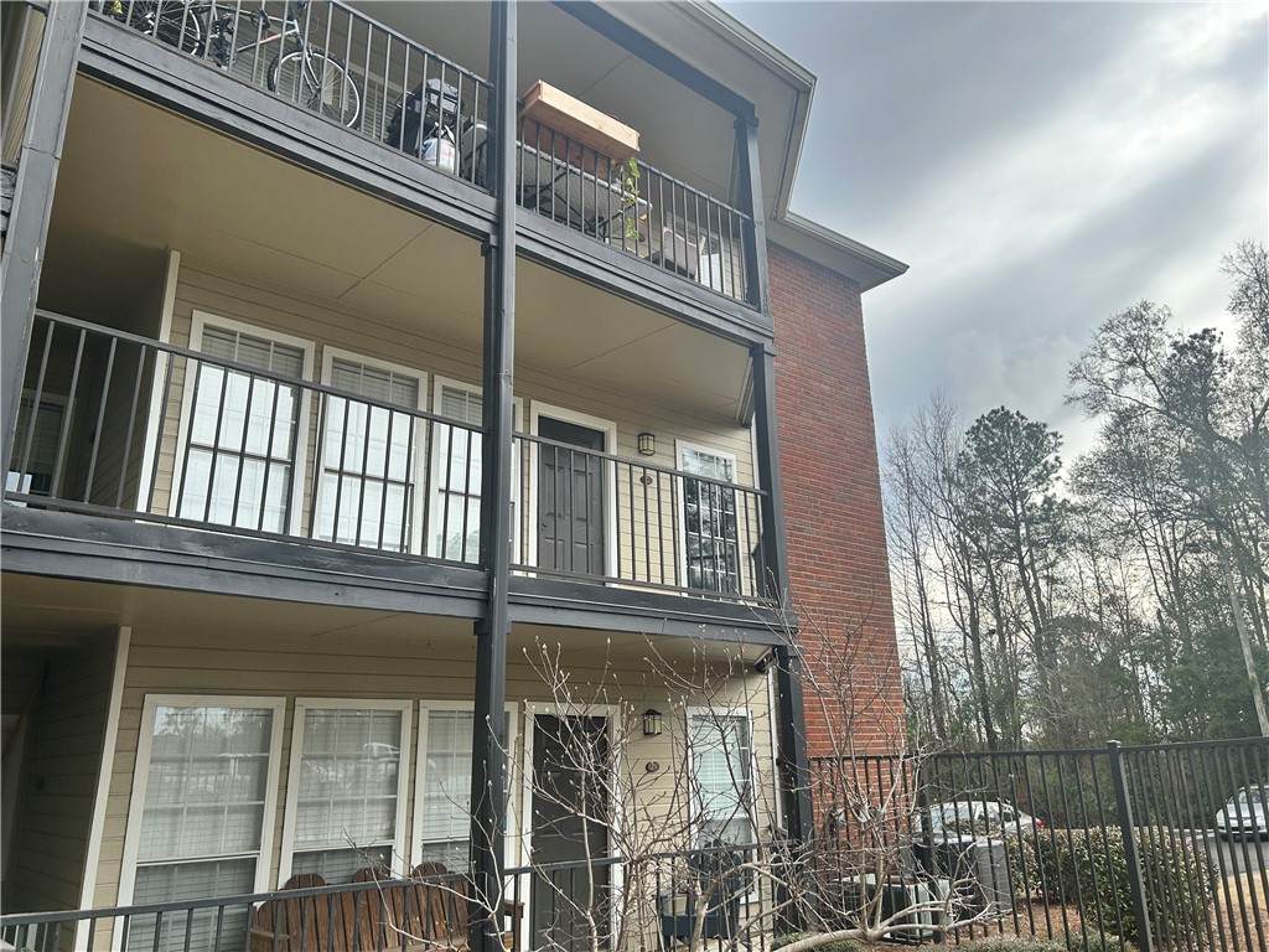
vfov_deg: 53.1
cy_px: 476
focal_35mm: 26
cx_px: 634
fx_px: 953
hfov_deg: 67.3
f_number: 1.5
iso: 50
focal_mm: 5.7
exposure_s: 1/1621
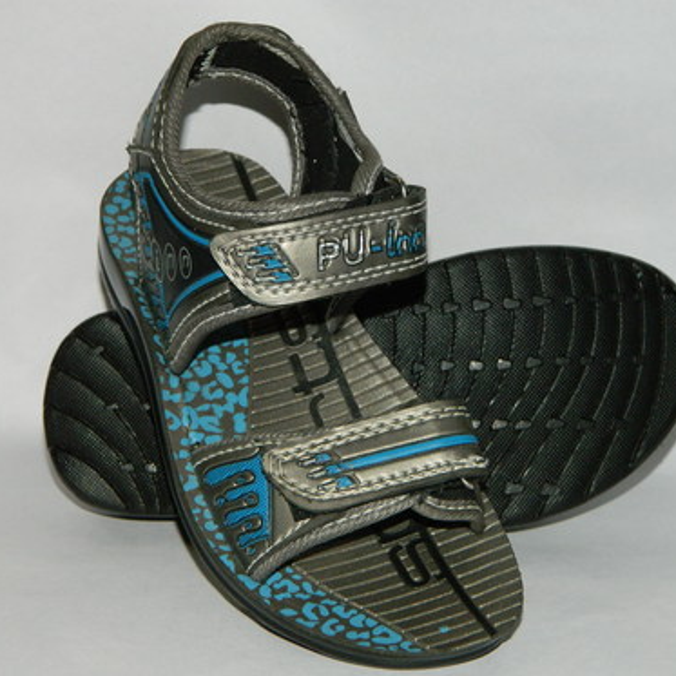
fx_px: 1834
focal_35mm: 83
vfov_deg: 20.9
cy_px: 338
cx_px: 372
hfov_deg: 20.9
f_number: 4
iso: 200
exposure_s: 1/50
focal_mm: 12.6
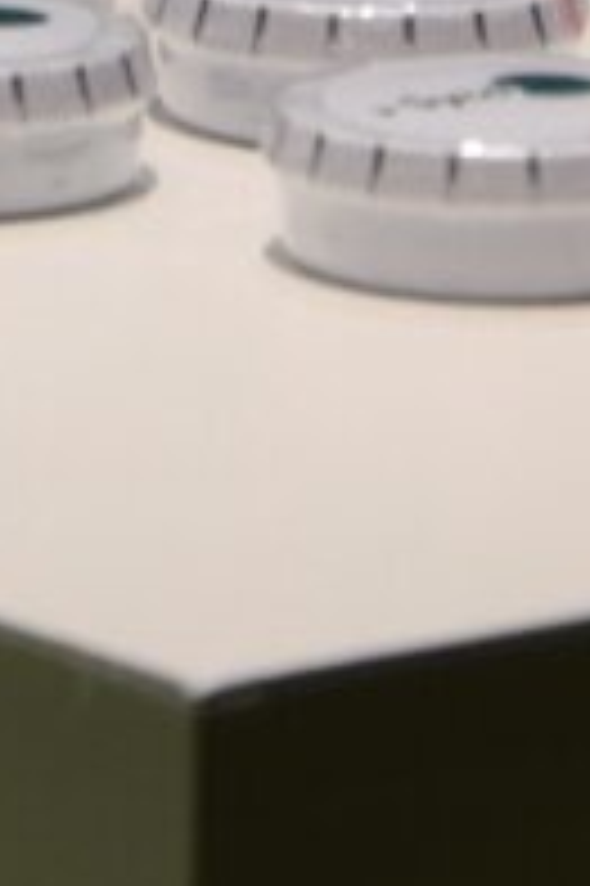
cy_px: -1995
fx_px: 12657
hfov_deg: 2.7
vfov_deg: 3.9
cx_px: -266
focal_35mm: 514
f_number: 6.3
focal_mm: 52
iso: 400
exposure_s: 1/160
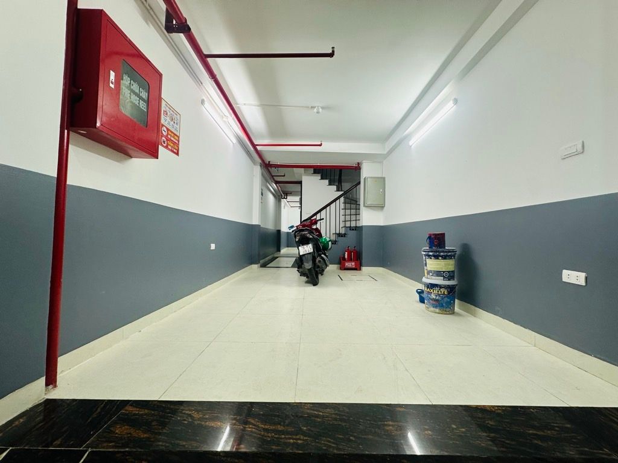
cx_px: 309
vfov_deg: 85.7
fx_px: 250
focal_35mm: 14
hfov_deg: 102.1
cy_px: 232
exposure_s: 1/100
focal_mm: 2.22
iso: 80
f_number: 2.2
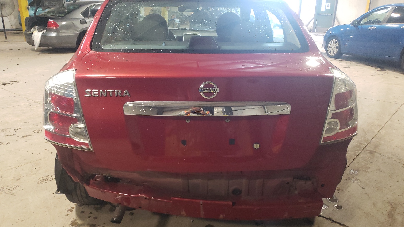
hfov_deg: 66.1
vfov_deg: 40.2
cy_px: 114
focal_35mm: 29
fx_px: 311
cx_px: 201
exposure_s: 1/60.2
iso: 298
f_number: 1.5
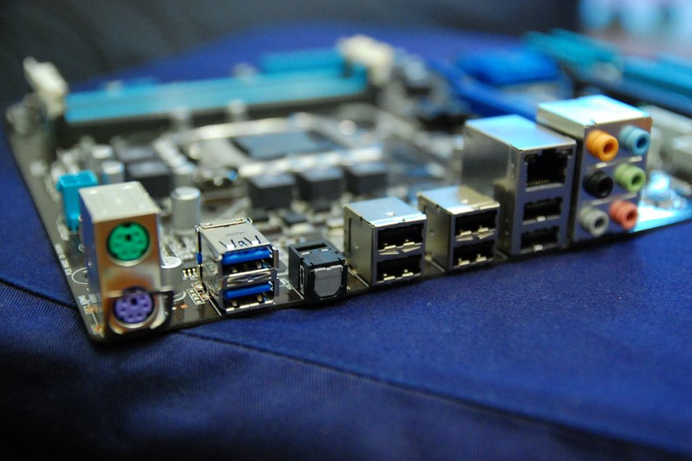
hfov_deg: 41.1
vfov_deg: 28.0
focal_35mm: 48
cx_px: 346
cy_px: 230
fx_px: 922
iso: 1400
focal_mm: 32
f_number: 3.2
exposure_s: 1/30
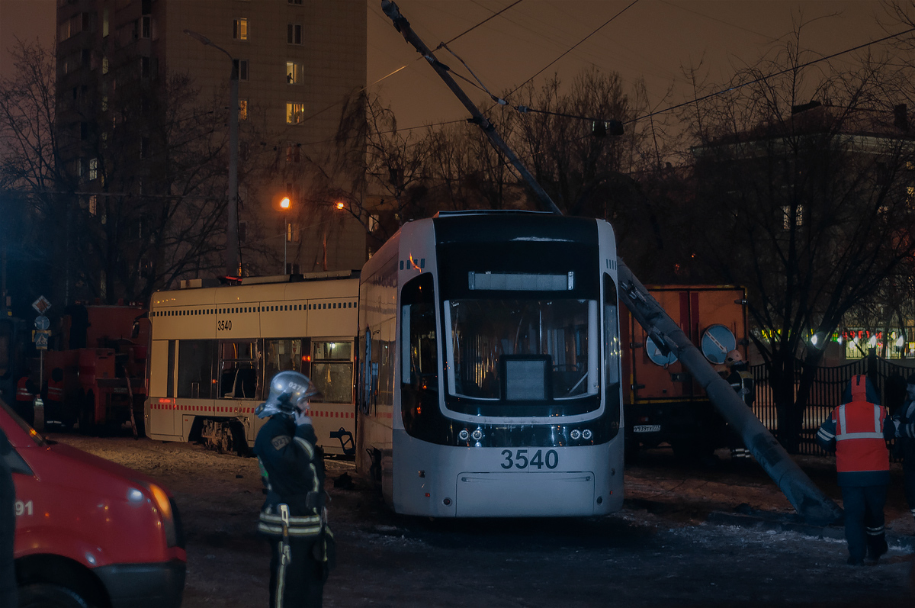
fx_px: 1904
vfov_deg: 18.1
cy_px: 304
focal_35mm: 75
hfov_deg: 27.0
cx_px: 458
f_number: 1.8
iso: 800
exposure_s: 1/30
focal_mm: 50
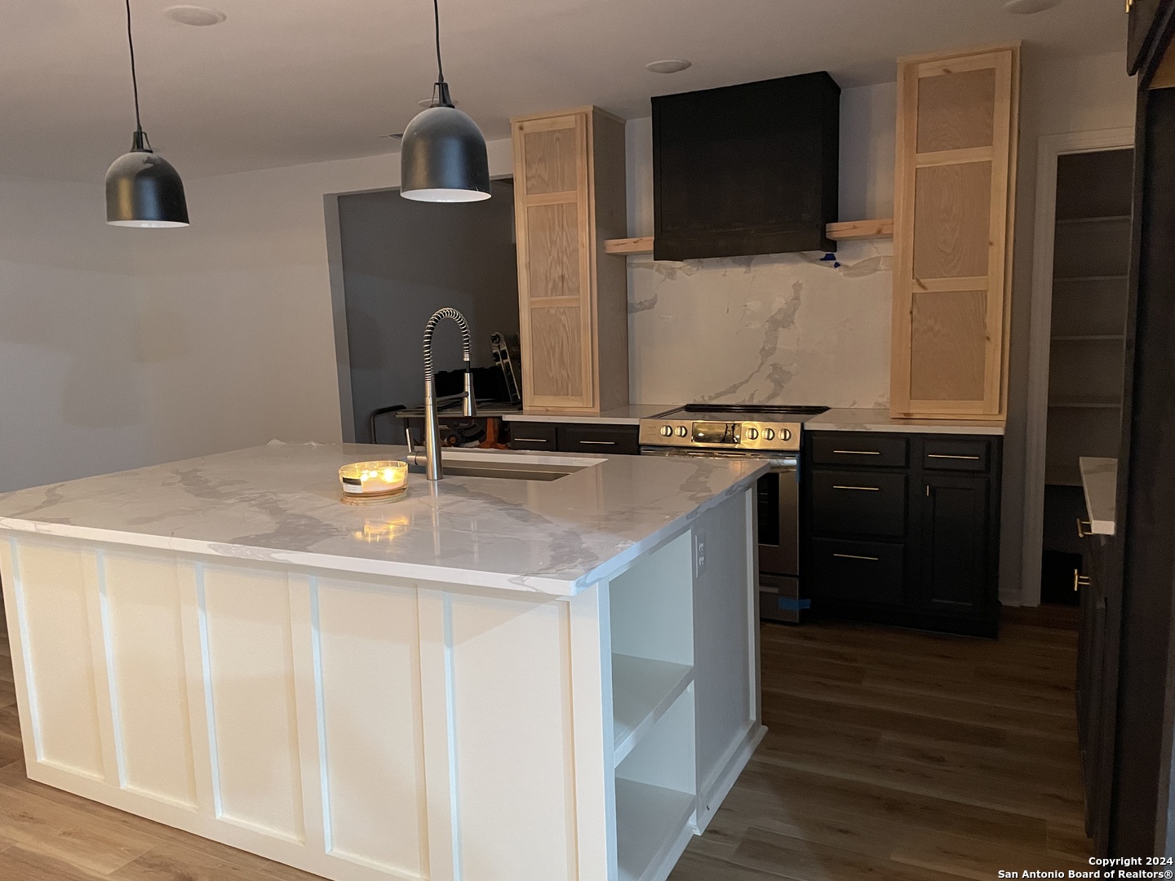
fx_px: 883
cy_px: 440
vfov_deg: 53.1
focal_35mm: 26
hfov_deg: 67.3
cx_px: 588
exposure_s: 1/40
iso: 640
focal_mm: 4.2
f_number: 1.6
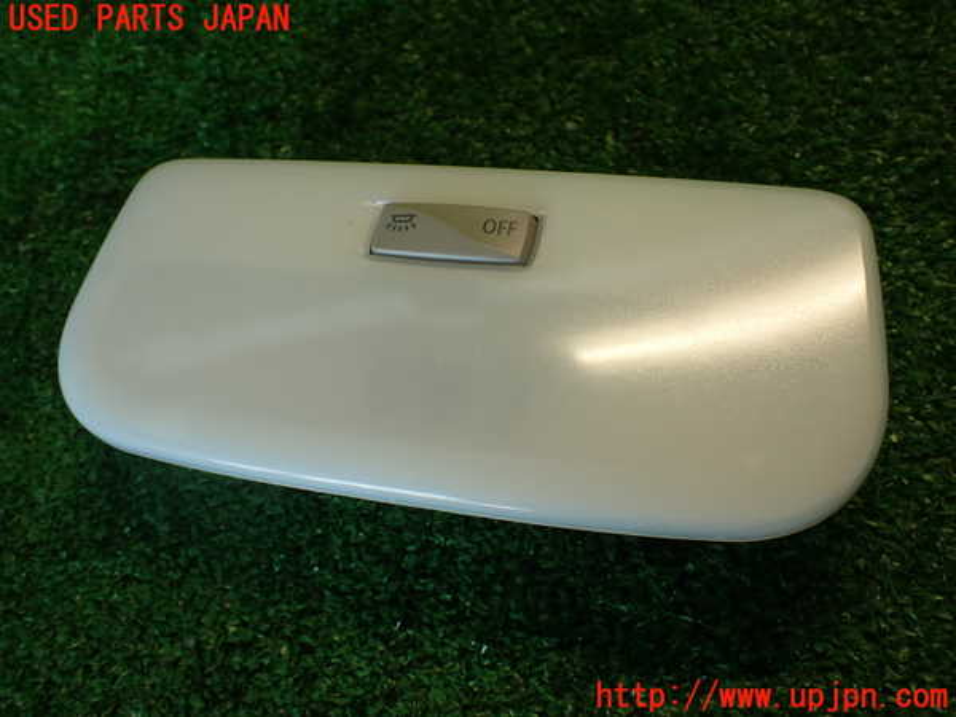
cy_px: 358
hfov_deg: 56.8
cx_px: 478
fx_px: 884
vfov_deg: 44.2
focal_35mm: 32
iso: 125
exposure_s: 1/60
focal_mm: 5.79
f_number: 2.4
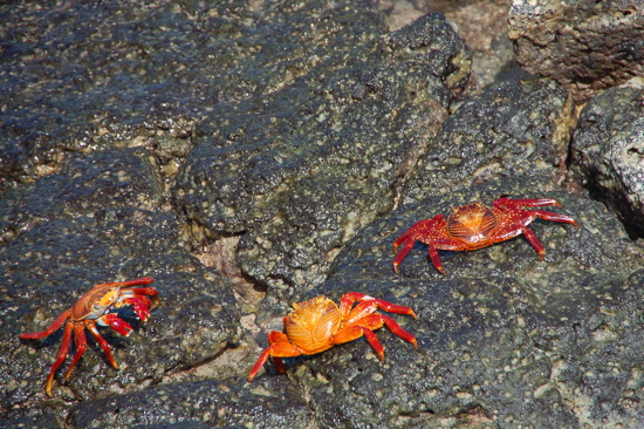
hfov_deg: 5.5
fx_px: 6704
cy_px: 214
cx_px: 322
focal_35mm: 375
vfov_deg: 3.7
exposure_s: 1/400
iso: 200
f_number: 6.3
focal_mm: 250
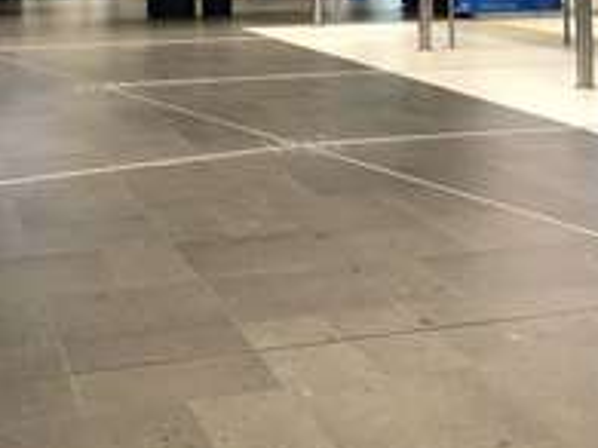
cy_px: -83
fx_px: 1191
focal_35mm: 69
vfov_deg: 20.0
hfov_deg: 28.1
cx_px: 340
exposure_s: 1/17
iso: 40
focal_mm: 3.99
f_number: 1.8
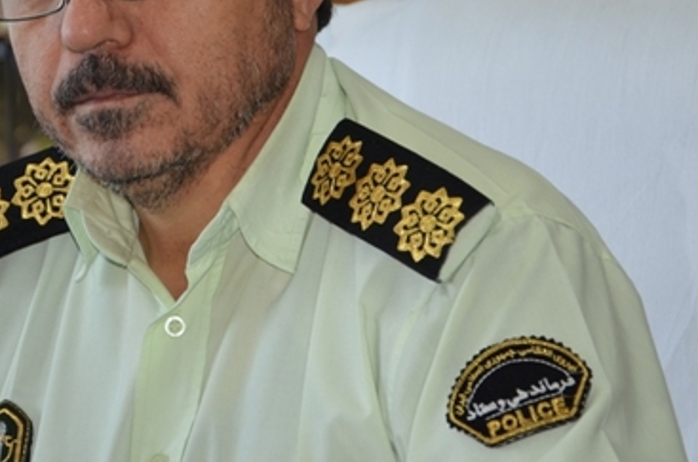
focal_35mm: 228
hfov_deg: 9.0
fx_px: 4411
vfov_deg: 6.0
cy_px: 77
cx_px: 236
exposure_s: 1/100
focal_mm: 90
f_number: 5.6
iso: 400
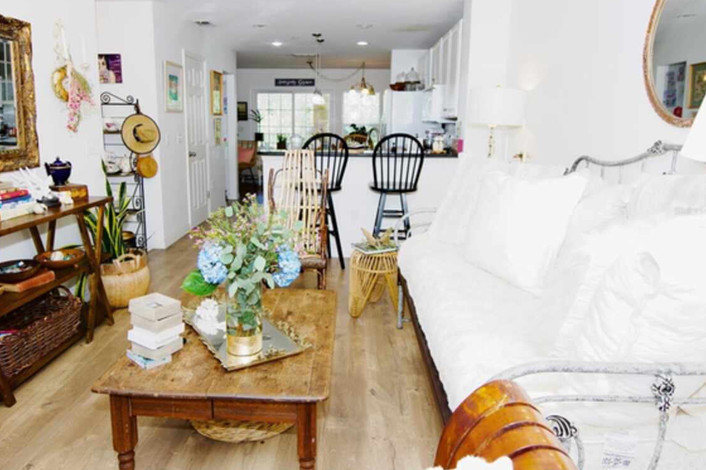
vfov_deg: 53.0
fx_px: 471
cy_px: 211
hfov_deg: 73.5
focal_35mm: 24
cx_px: 316
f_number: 4
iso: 360
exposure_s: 1/60
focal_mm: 14
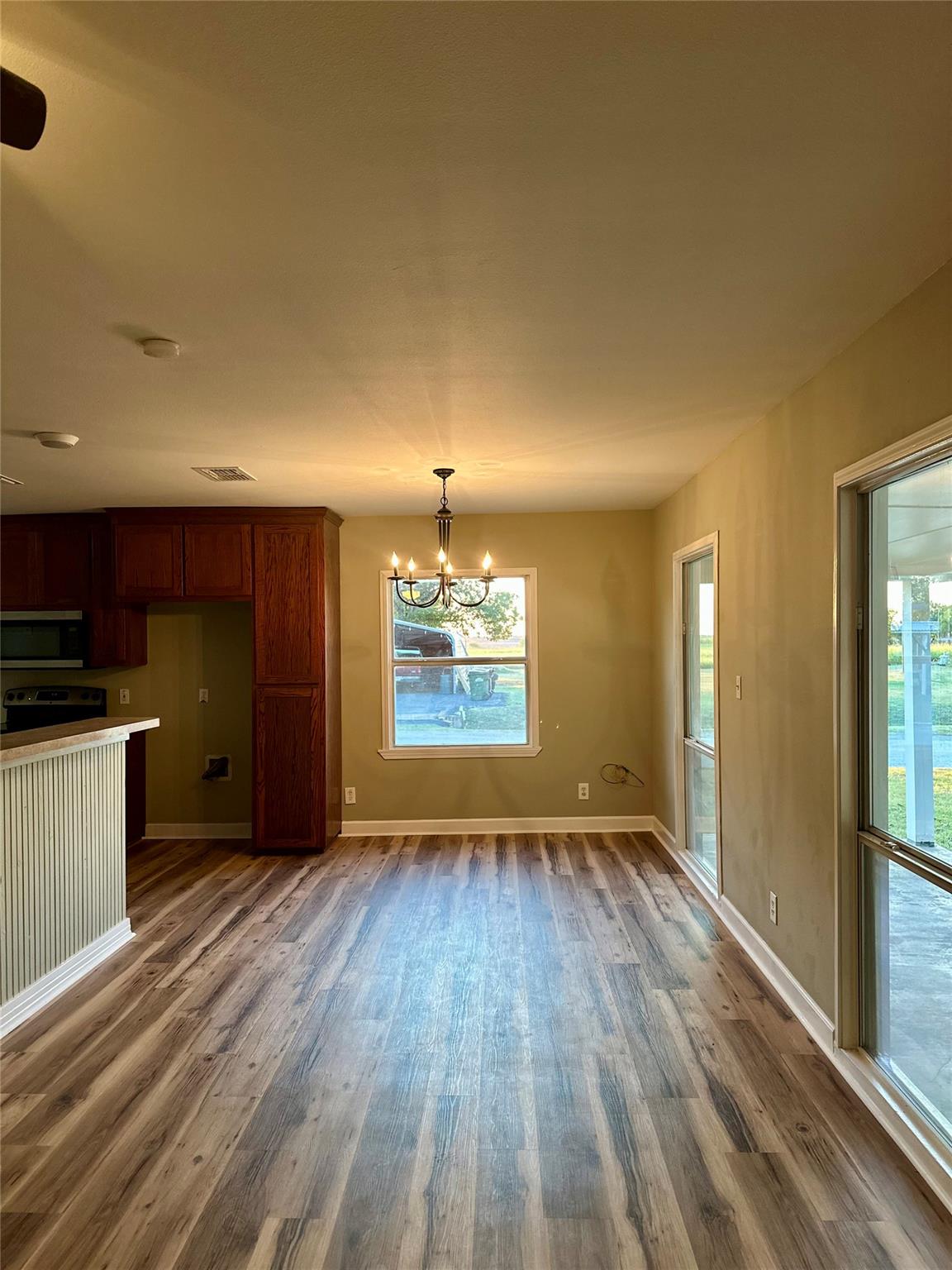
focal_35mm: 24
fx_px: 880
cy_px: 635
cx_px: 476
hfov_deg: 56.8
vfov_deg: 71.6
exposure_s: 1/60
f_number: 1.78
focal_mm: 6.86
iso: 250
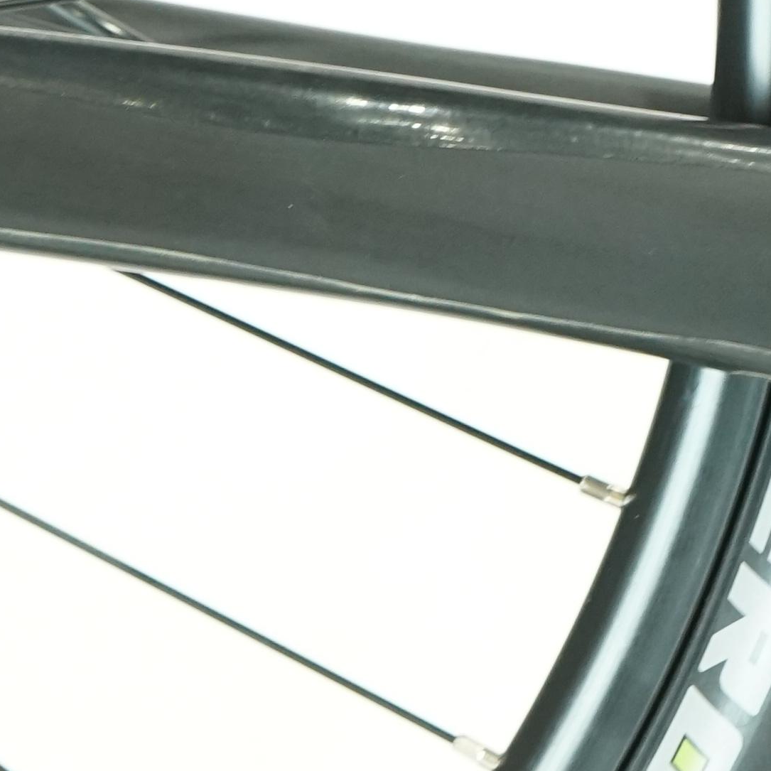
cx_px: 613
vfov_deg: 9.3
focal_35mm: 188
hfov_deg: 9.3
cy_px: 197
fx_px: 4737
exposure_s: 1/125
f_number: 5
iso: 1600
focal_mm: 40
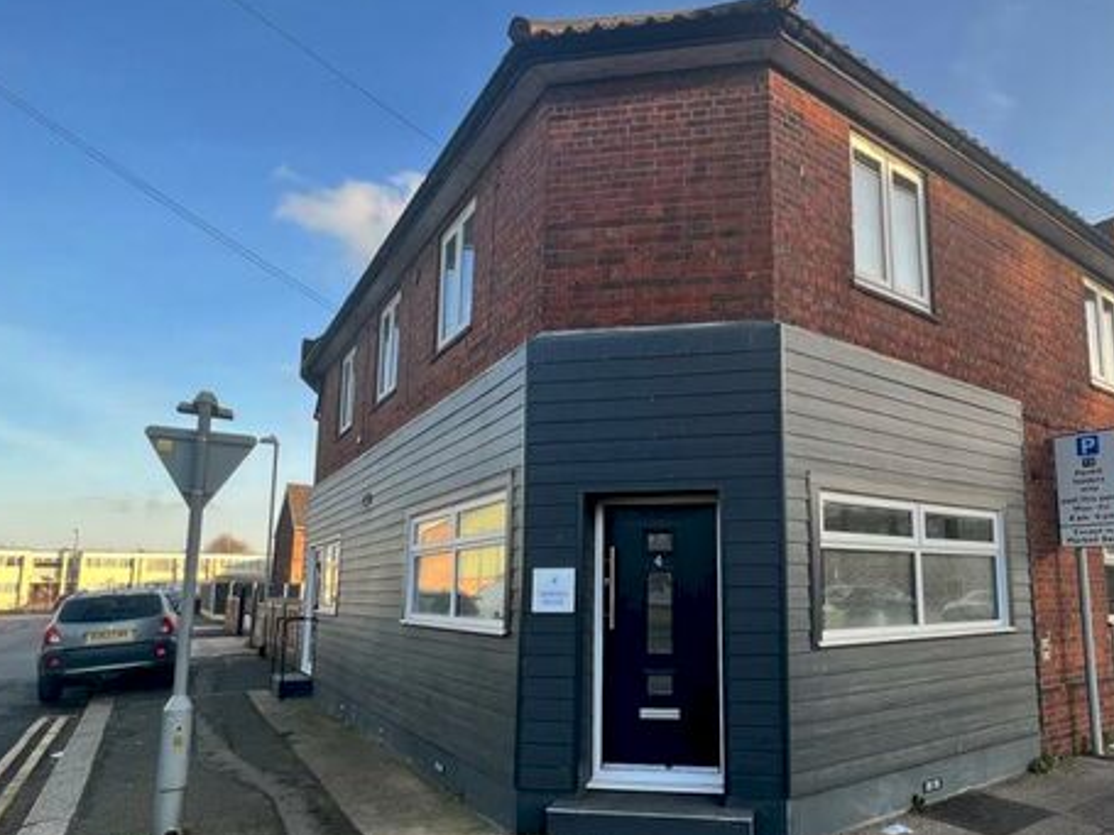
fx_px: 643
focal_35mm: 20
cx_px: 668
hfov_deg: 80.8
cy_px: 496
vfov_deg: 65.4
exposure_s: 1/192
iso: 32
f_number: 1.8
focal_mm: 1.57
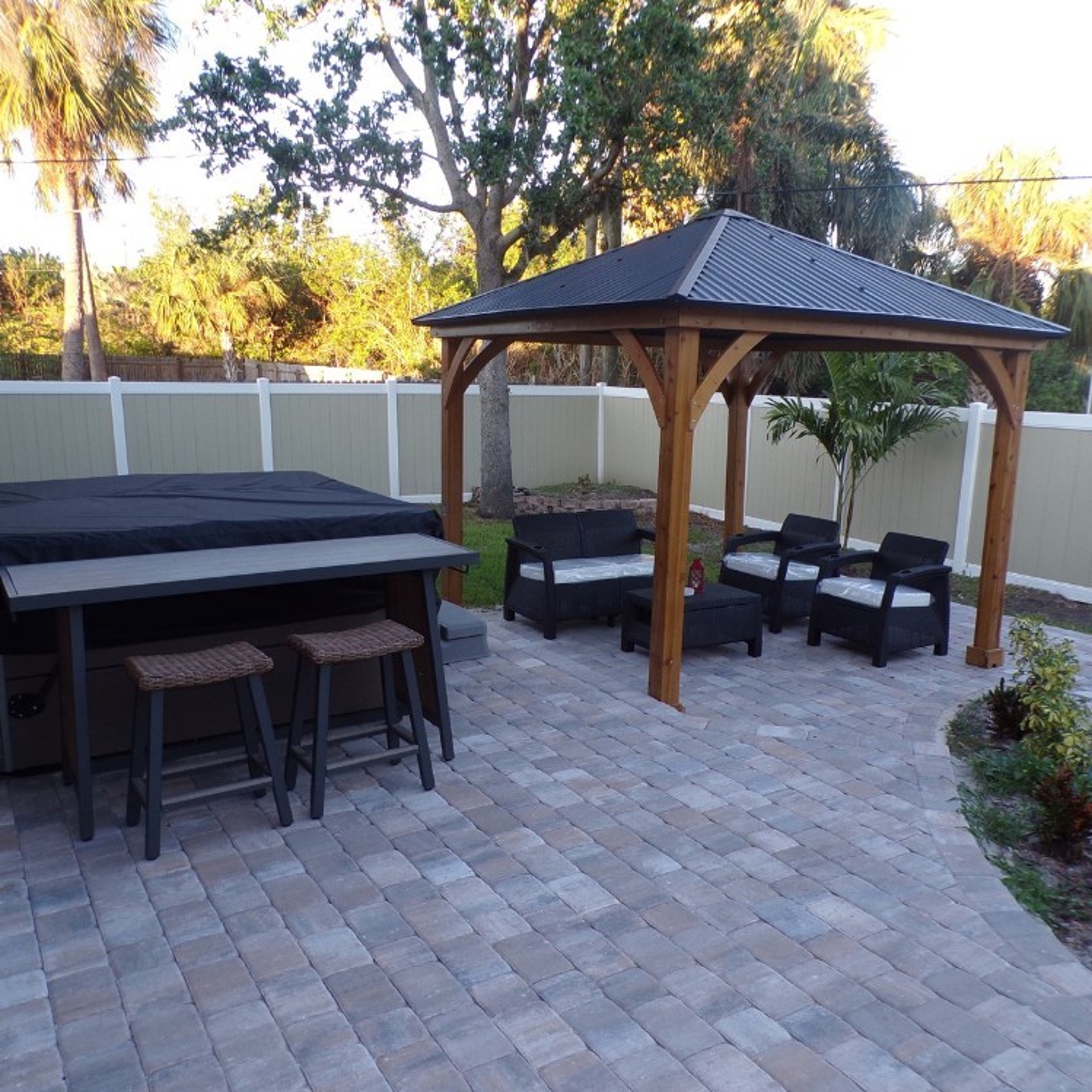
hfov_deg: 55.5
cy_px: 555
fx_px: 1035
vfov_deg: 55.6
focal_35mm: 29
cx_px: 602
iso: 80
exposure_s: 1/50
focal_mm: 4.3
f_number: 4.3
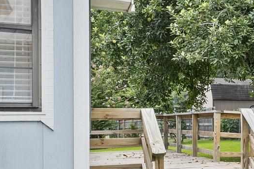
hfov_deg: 20.9
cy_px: 67
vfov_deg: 18.9
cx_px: 436
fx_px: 508
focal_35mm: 72
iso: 200
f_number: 9
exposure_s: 1/8
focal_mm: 10
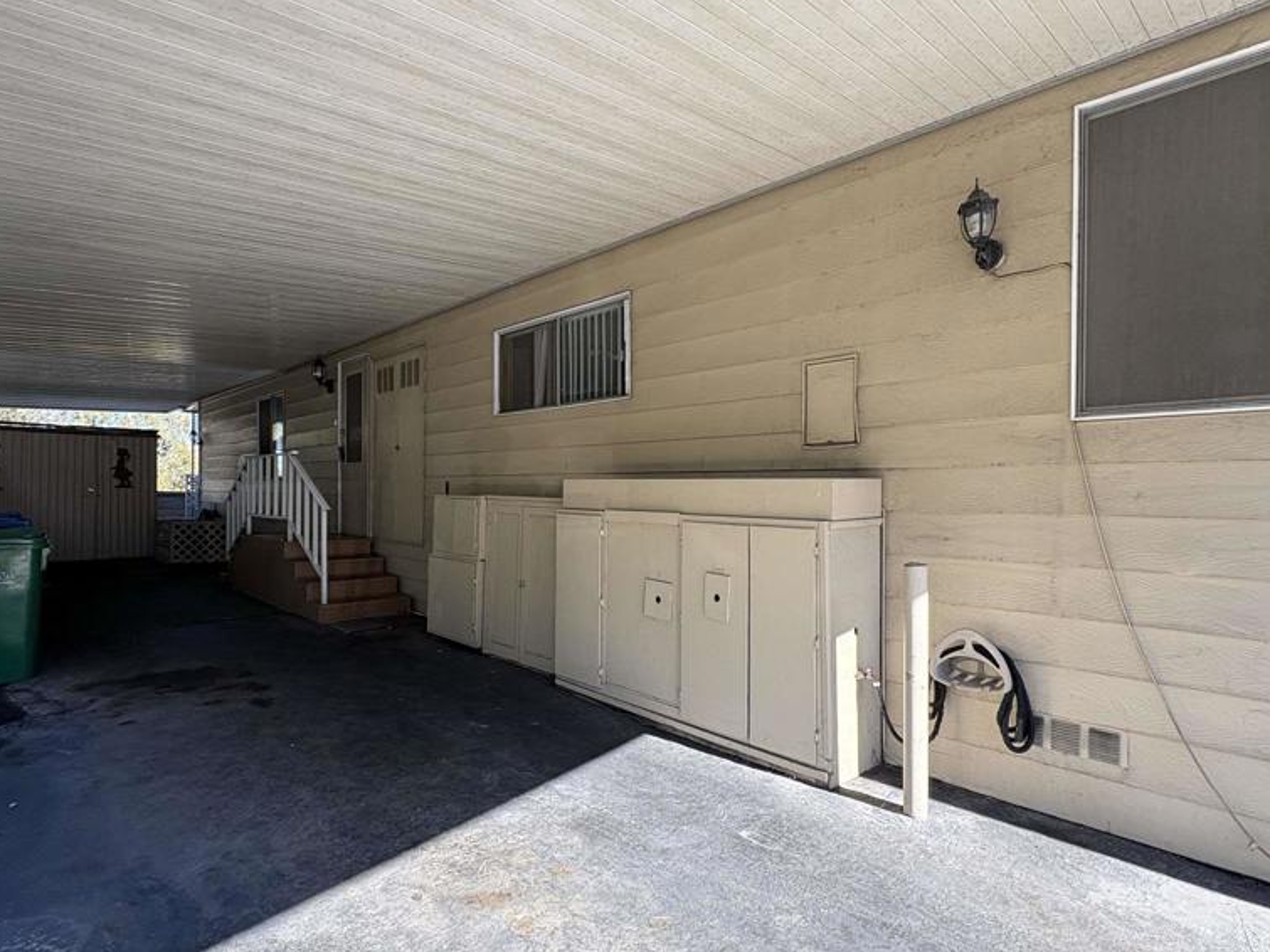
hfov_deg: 84.6
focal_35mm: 19
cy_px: 496
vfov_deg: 68.6
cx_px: 612
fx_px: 697
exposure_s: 1/171
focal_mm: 2.22
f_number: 2.2
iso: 64
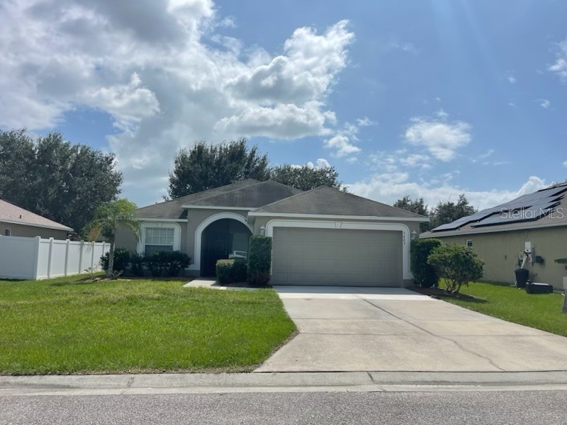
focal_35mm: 26
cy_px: 212
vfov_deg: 53.1
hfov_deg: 67.3
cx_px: 284
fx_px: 426
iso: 32
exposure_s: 1/10989
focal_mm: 5.1
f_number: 1.6
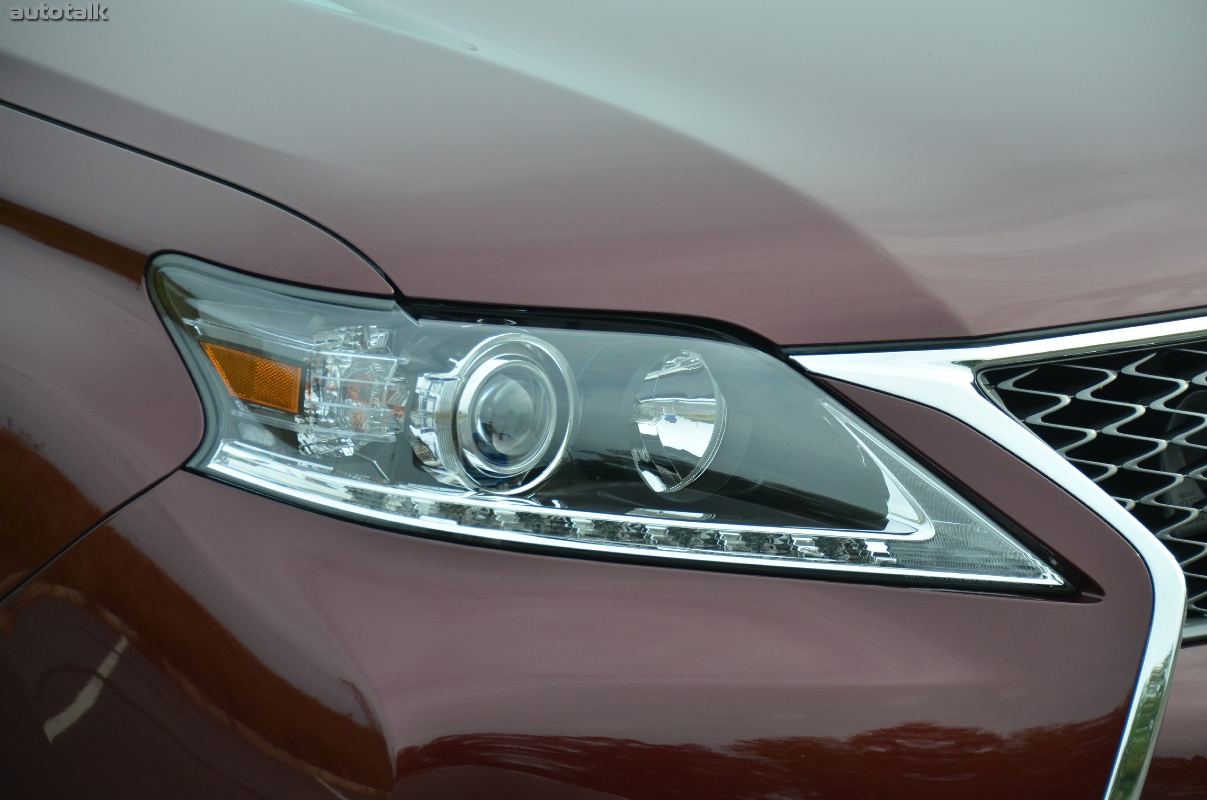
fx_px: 5270
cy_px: 400
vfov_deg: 8.7
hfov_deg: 13.1
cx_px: 604
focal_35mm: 158
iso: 640
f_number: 5.3
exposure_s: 1/1000
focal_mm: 105
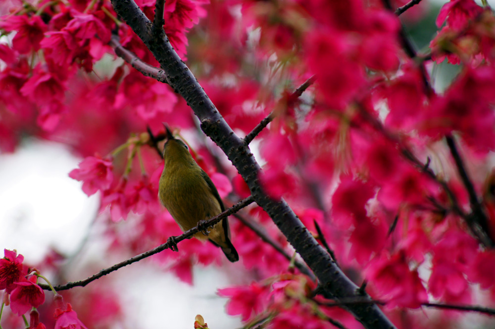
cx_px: 248
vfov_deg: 4.6
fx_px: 4120
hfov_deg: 6.9
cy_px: 164
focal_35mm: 300
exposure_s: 1/320
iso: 200
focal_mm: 200
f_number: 5.6
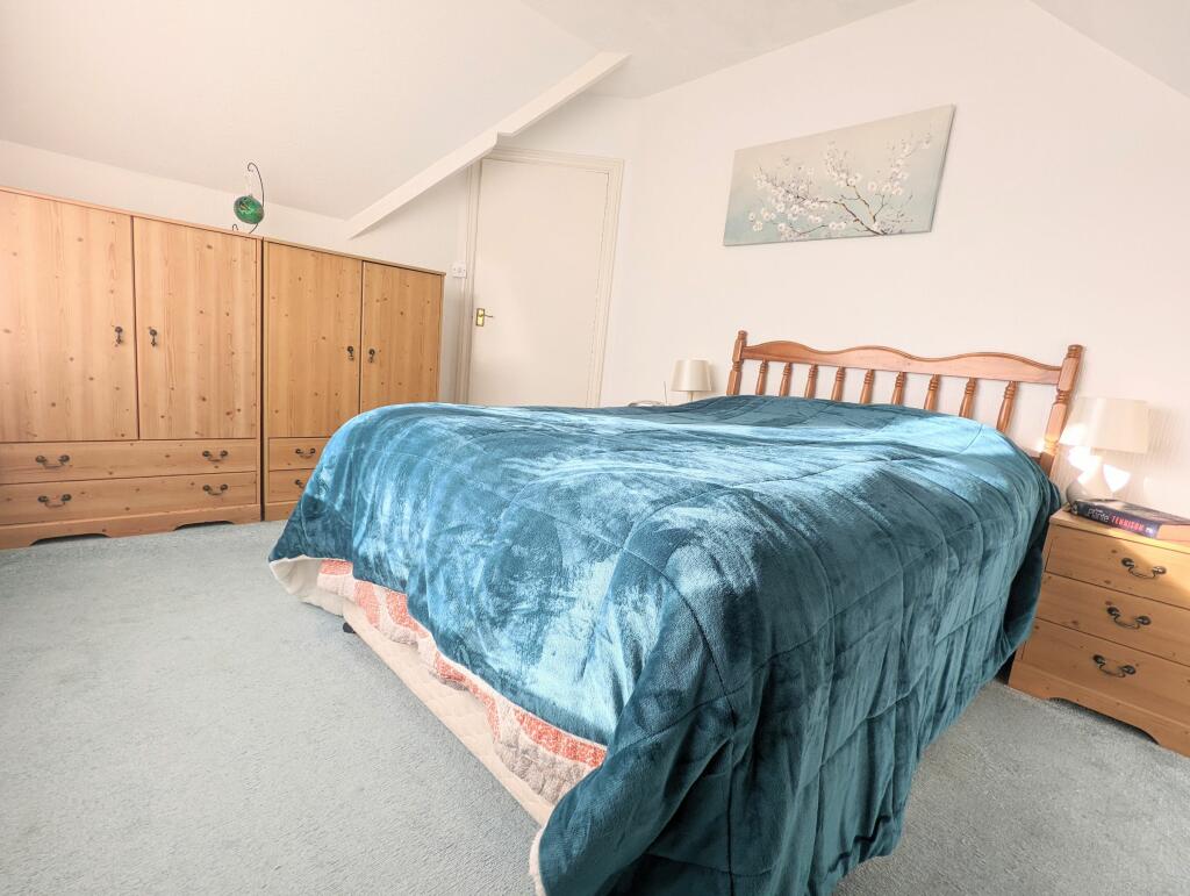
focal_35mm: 16
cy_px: 448
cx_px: 595
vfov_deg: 78.2
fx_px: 551
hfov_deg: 94.4
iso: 50
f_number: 2.2
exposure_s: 1/194
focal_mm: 2.35
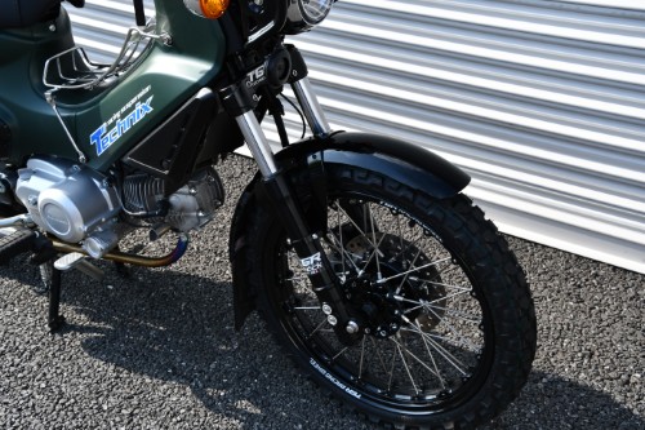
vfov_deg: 26.5
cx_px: 322
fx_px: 913
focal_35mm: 51
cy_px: 215
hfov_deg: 38.9
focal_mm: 34
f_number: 7.1
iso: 200
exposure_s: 1/250
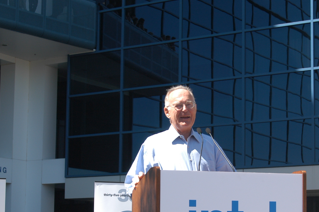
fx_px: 849
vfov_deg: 14.1
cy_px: 170
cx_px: 214
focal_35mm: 96
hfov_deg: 21.2
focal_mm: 35
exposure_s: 1/180
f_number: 7.1
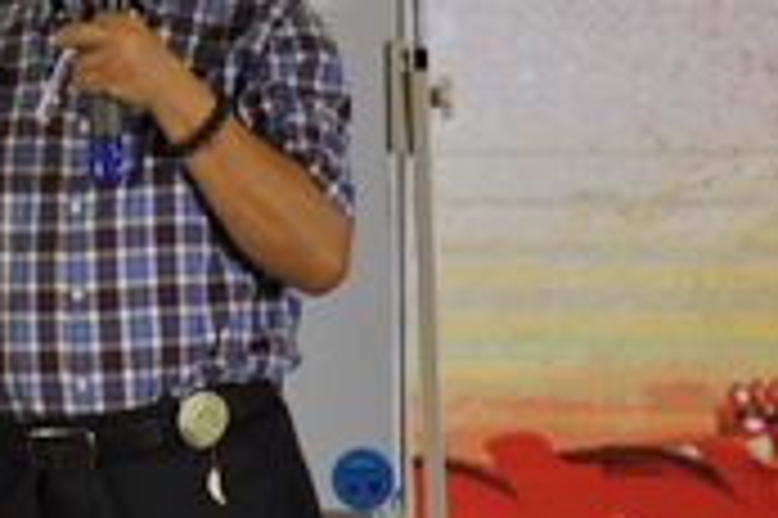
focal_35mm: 545
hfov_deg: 3.8
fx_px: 11761
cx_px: -364
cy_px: -218
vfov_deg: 2.5
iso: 450
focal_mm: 105
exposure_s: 1/60
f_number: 5.6
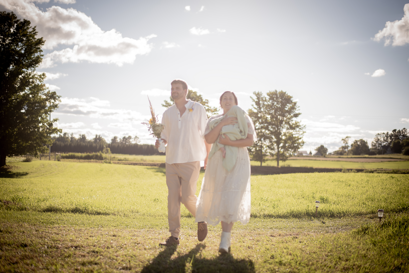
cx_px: 204
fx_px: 568
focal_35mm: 50
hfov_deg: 39.6
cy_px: 136
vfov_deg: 27.0
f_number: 1.8
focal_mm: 50
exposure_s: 1/4000
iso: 100
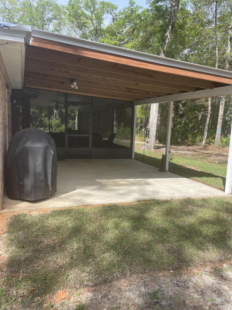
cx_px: 116
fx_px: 232
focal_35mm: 26
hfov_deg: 53.1
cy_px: 155
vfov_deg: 67.3
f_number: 1.6
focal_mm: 4.2
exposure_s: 1/1401
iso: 32
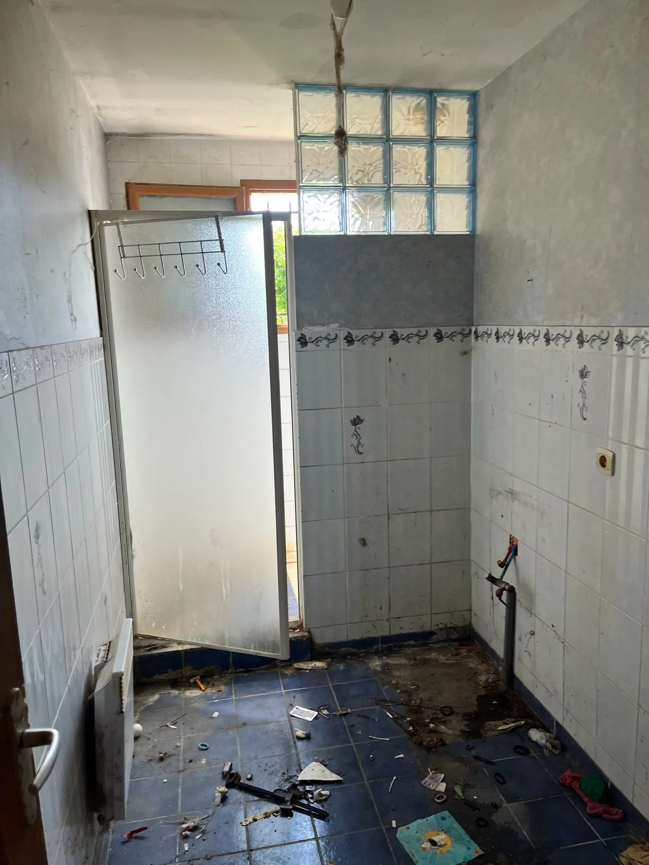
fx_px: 650
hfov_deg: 53.1
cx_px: 324
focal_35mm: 26
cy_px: 432
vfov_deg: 67.3
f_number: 1.6
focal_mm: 5.1
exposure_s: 1/100
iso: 40
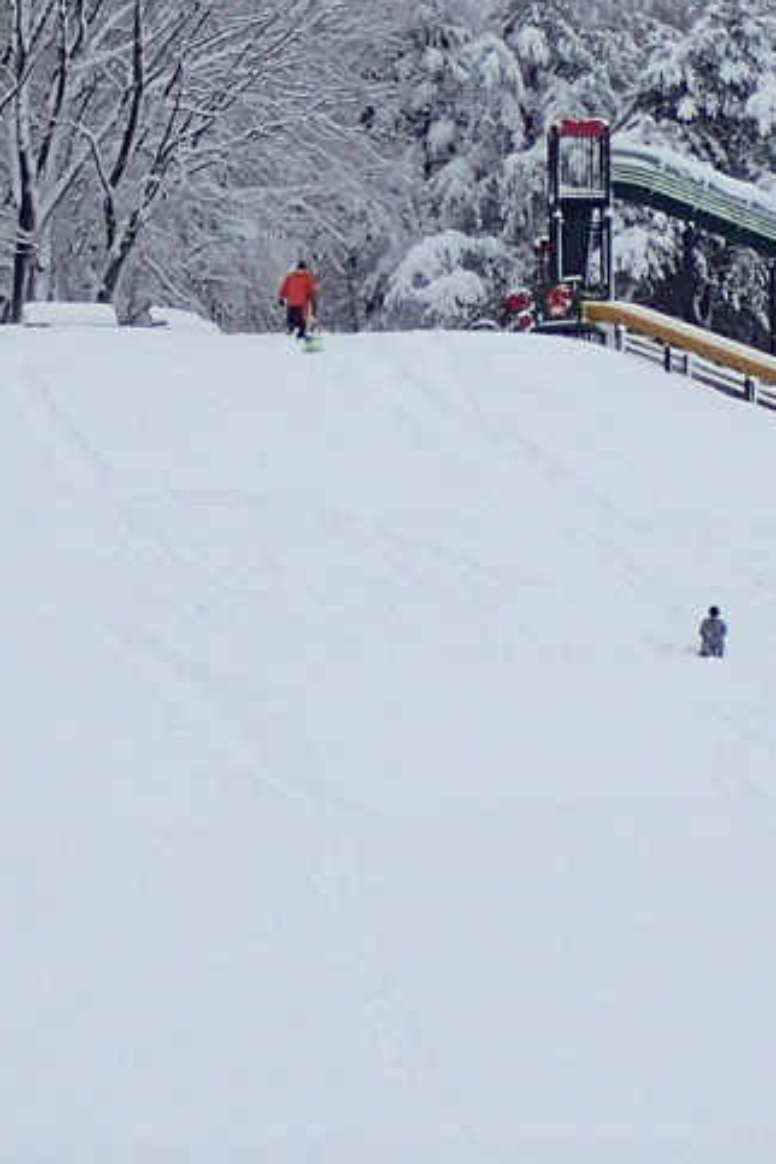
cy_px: -108
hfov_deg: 7.2
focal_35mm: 190
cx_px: 441
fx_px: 6143
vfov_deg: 10.7
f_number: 4.5
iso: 100
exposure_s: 1/800
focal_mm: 8.41
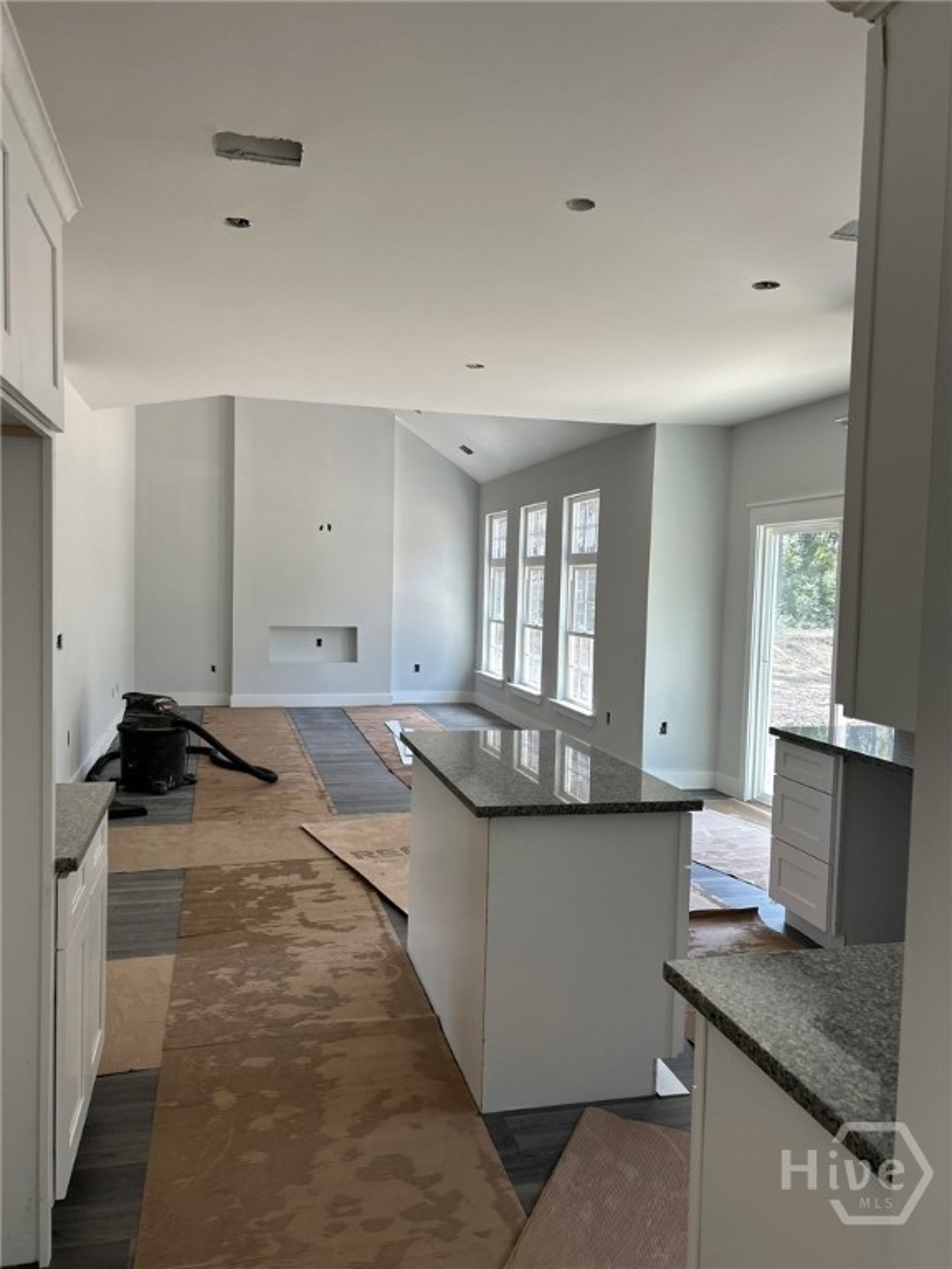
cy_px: 634
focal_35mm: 26
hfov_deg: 53.1
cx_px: 476
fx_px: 953
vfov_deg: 67.3
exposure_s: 1/121
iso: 40
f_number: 1.5
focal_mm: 5.7
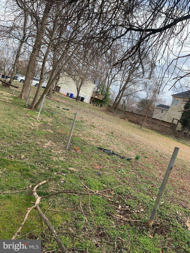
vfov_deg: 67.3
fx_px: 190
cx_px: 95
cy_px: 126
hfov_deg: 53.1
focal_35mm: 26
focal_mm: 4.25
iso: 25
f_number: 1.8
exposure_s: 1/815
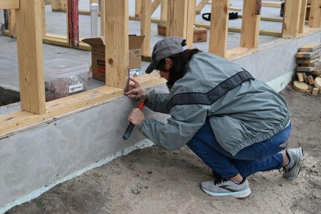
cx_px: 152
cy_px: 104
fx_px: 437
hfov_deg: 40.3
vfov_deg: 27.5
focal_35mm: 49
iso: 400
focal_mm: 44
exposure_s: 1/250
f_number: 5.3
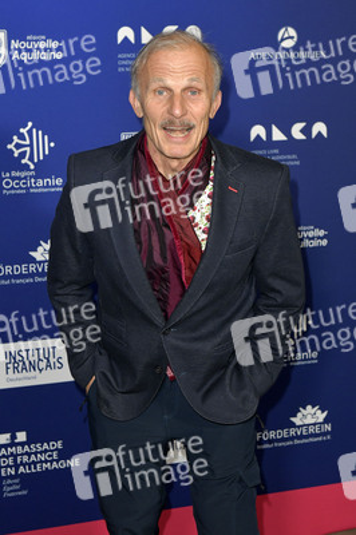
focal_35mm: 55
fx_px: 817
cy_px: 268
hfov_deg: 24.6
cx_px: 178
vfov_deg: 36.3
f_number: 5.6
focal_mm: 55
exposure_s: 1/200
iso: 2000
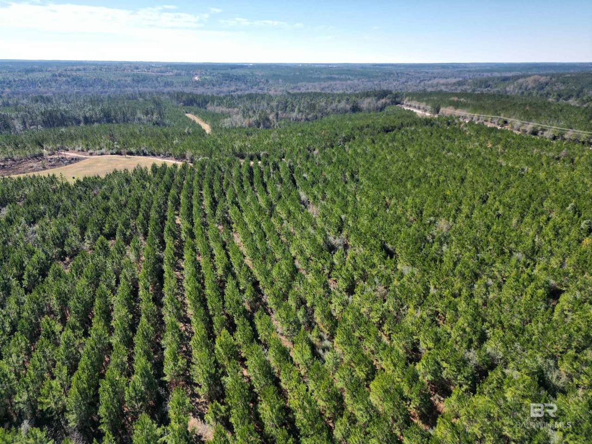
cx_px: 296
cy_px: 222
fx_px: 410
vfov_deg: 56.8
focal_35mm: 24
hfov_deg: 71.6
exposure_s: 1/2000
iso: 100
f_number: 1.7
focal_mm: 6.72
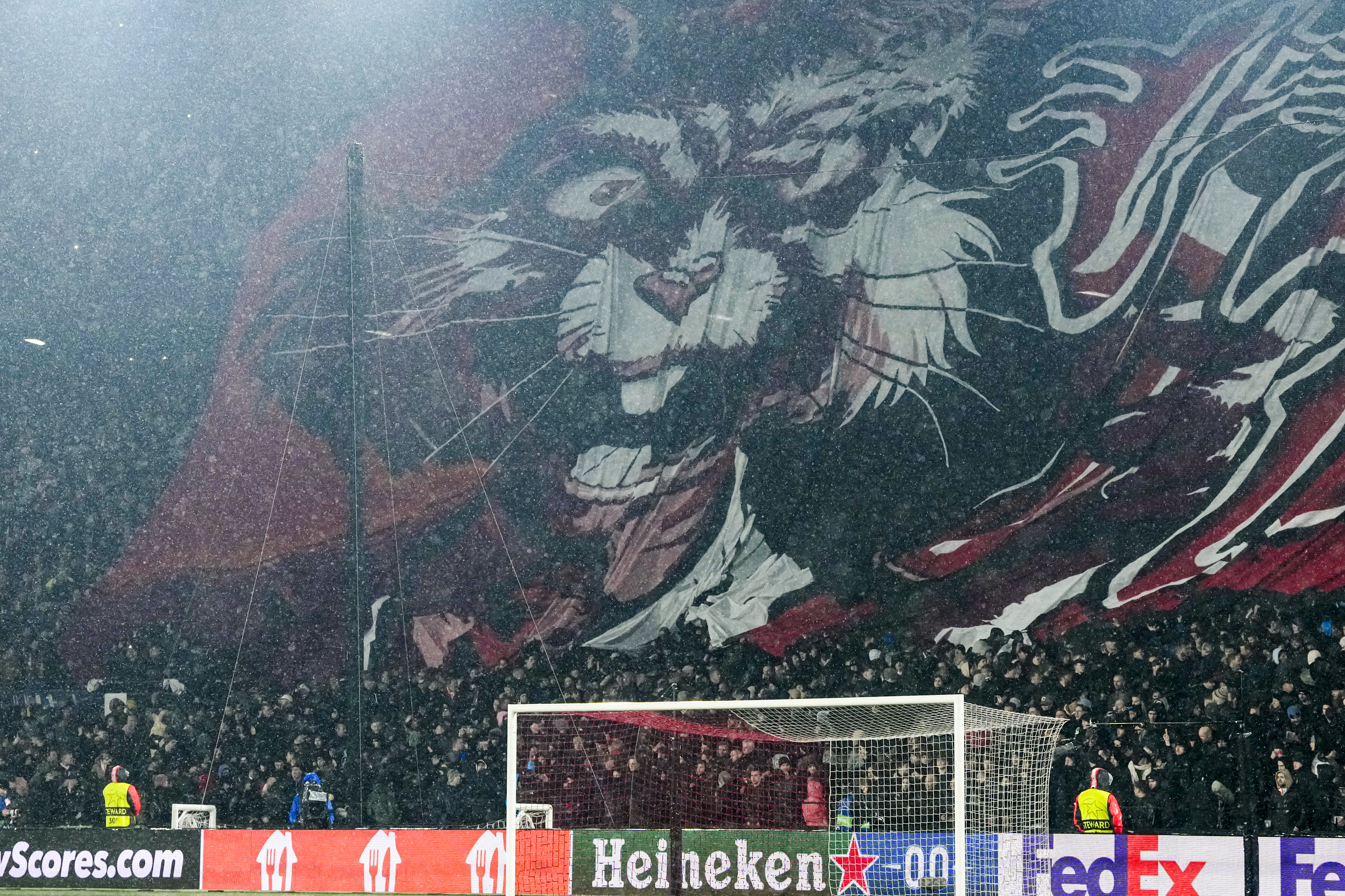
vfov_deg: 11.4
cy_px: 353
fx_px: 4483
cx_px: 759
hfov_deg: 17.1
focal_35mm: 120
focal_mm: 86
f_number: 4
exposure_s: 1/1600
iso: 3200
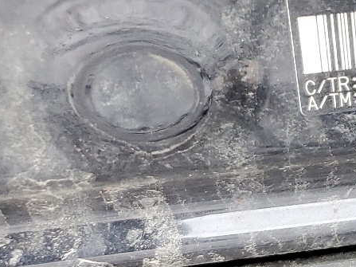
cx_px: 620
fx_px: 956
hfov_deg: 17.5
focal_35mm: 93
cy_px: -19
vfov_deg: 15.5
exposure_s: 1/60.2
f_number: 1.5
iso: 133
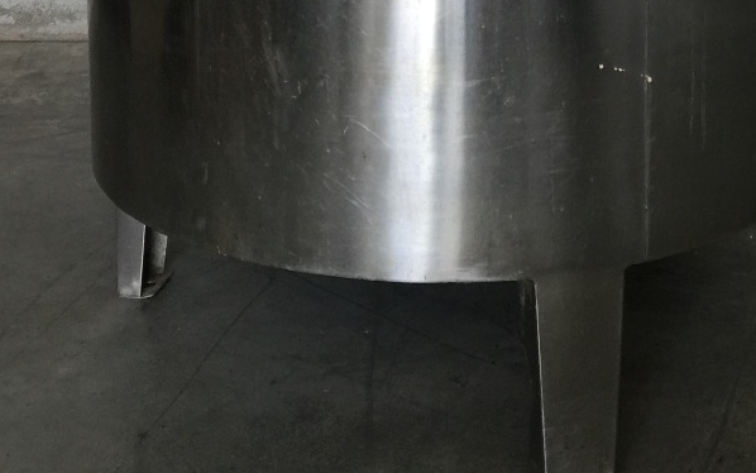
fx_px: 1525
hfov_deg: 27.8
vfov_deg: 16.3
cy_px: -202
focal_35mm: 74
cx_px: 461
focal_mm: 4.15
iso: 32
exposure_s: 1/30
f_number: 2.2
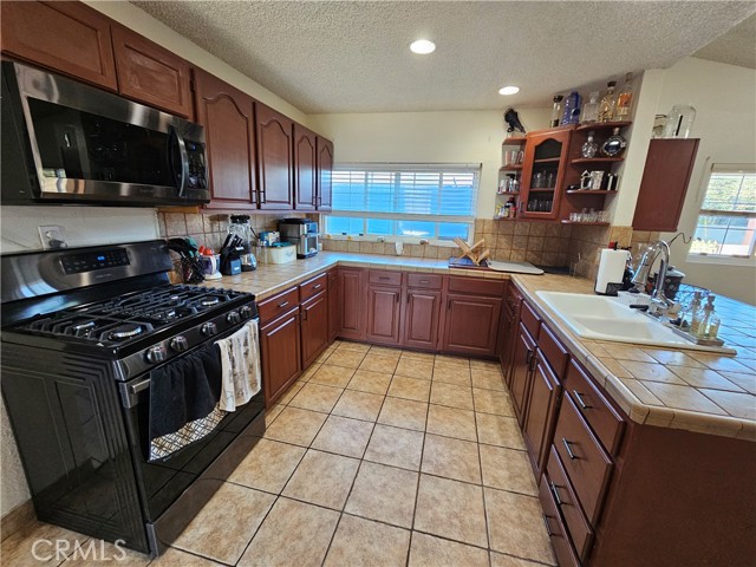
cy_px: 284
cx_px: 378
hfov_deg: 106.2
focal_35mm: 13
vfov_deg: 89.9
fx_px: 284
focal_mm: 2.2
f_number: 2.2
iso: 200
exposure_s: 1/60
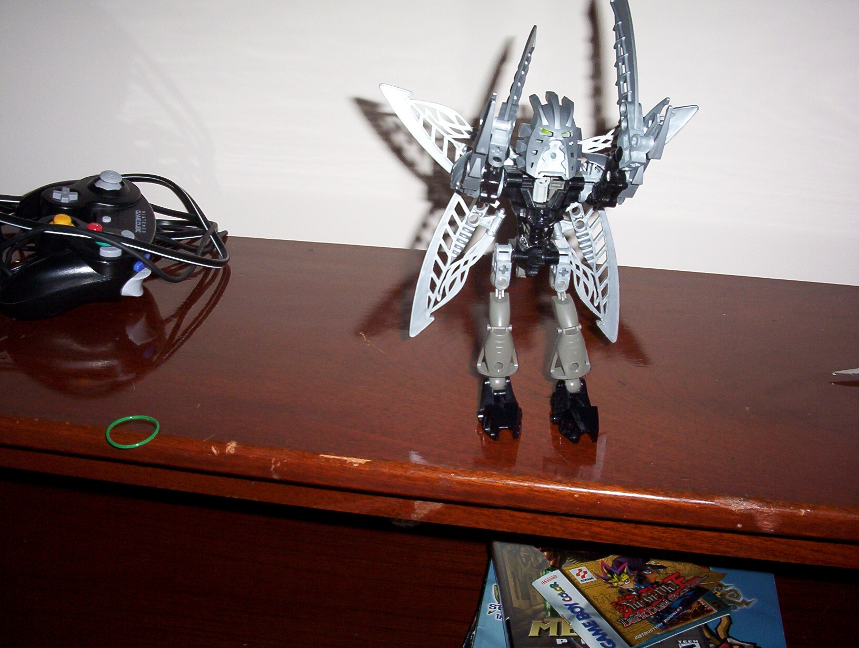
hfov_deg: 47.8
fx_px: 970
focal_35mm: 39
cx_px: 430
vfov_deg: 37.0
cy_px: 324
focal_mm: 6
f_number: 4.5
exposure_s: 1/30
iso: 140
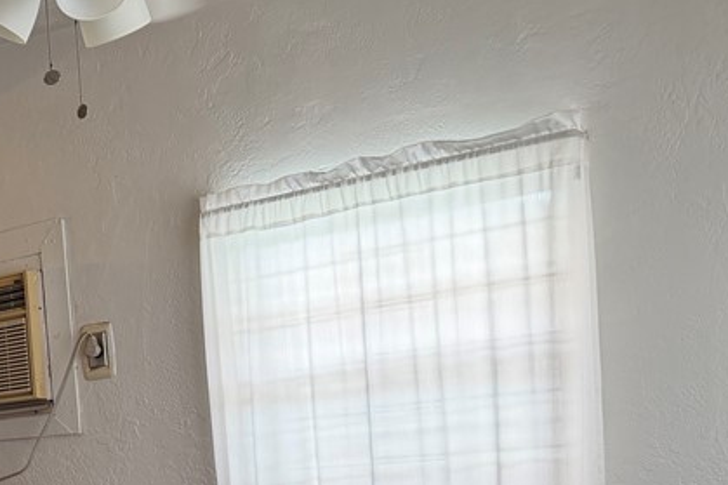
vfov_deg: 21.2
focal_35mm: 61
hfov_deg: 29.5
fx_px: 1233
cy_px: 523
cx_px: -83
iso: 160
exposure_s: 1/120
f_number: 1.78
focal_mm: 6.76
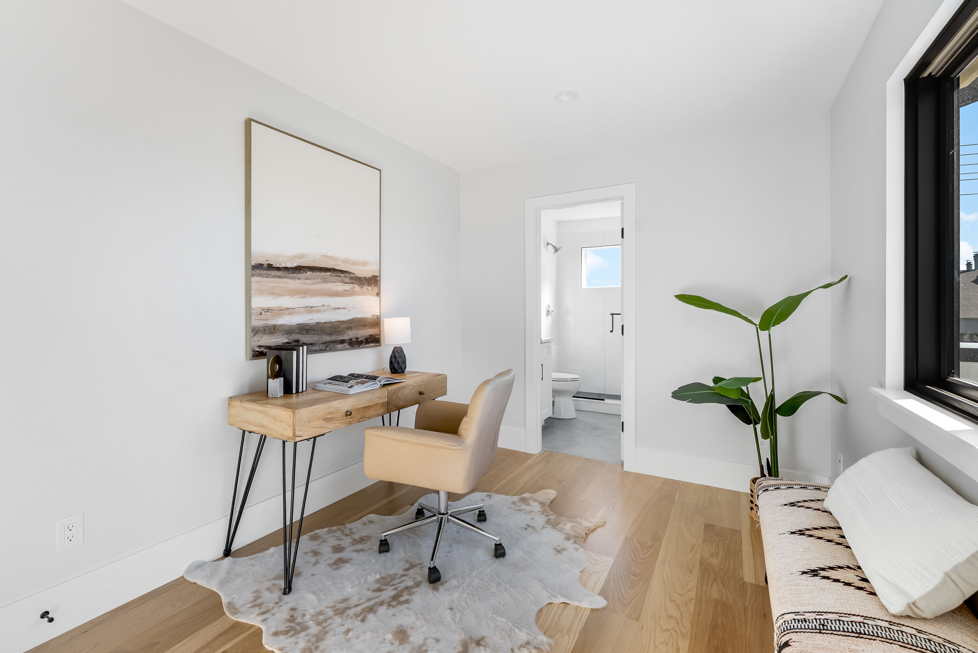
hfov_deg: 100.4
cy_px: 326
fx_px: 408
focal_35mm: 15
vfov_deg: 77.4
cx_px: 489
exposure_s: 1/125
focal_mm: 15
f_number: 8
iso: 125
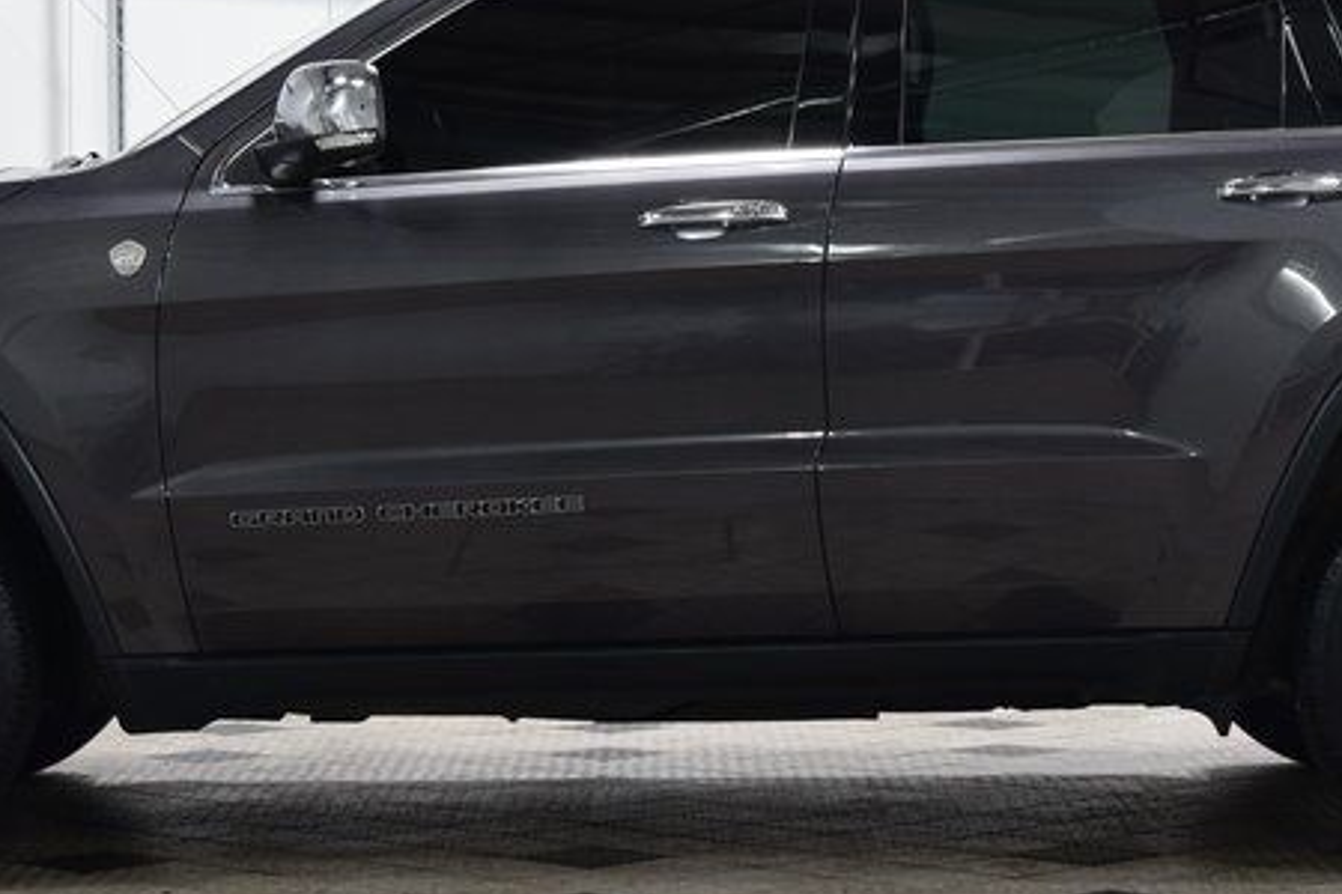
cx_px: 704
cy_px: 311
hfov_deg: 17.6
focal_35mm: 116
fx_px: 4324
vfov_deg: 11.8
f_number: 6.3
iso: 560
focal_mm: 34
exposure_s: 1/15
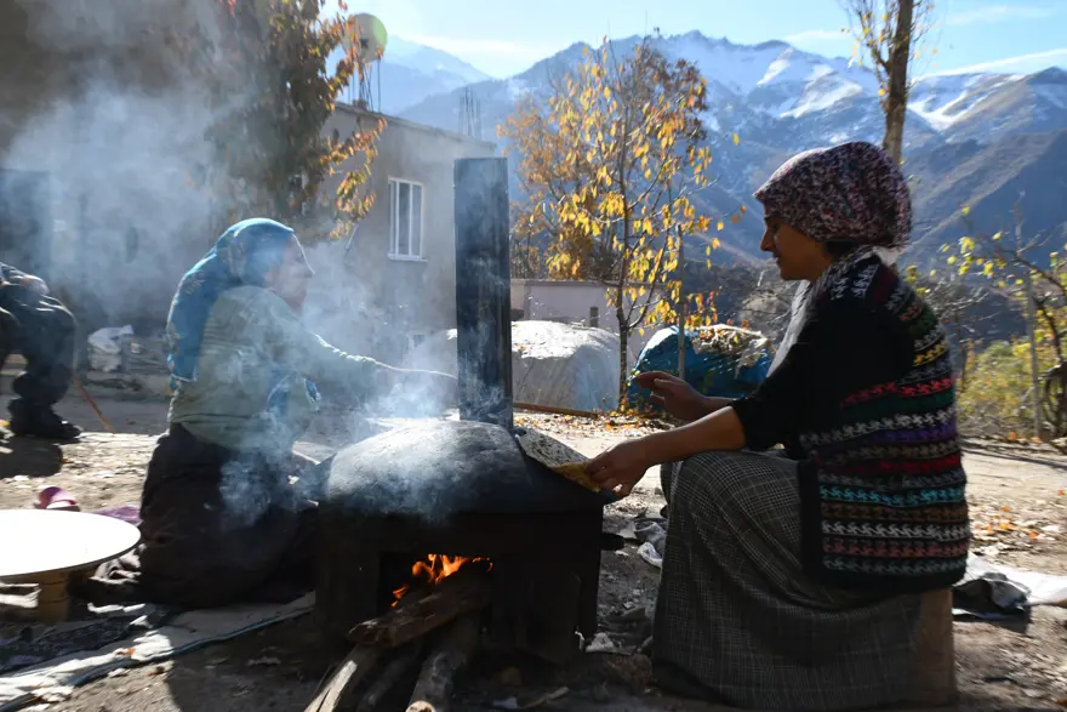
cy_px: 356
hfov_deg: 48.5
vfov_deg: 33.4
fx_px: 1186
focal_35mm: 40
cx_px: 534
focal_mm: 27
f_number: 8
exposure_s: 1/250
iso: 100
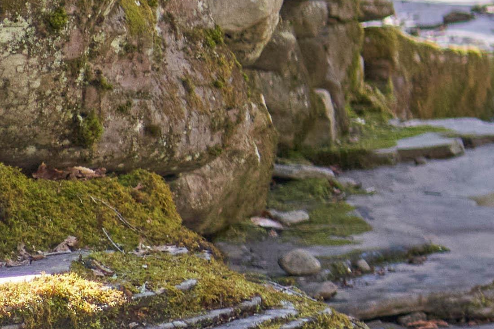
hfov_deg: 4.8
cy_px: -316
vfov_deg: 3.4
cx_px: 1754
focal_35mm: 397
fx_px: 5448
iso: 125
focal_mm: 55
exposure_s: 1/2000
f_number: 1.8
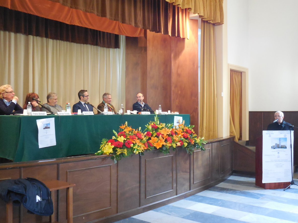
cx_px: 149
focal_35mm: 39
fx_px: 336
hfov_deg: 47.9
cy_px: 112
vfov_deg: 36.8
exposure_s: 1/10
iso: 800
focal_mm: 6.9
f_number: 4.5
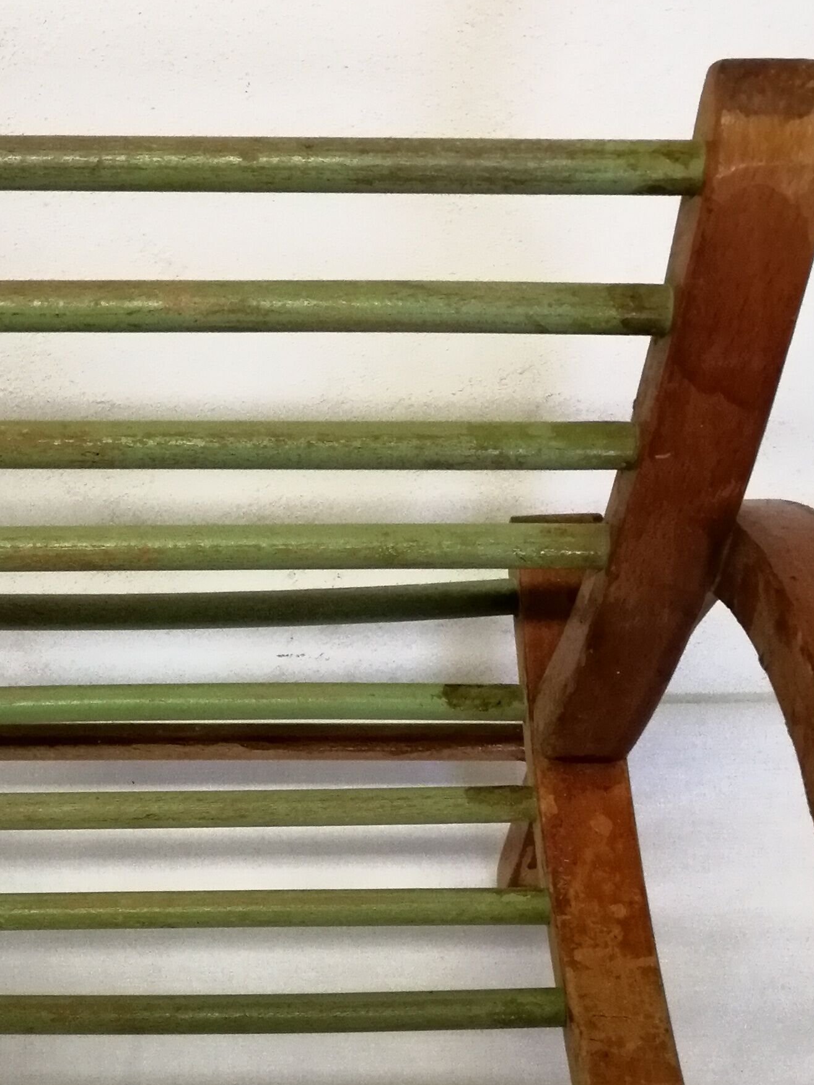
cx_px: 143
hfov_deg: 25.2
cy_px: 856
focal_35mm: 57
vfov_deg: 32.9
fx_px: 1787
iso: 125
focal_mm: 2.38
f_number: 2.2
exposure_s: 1/50
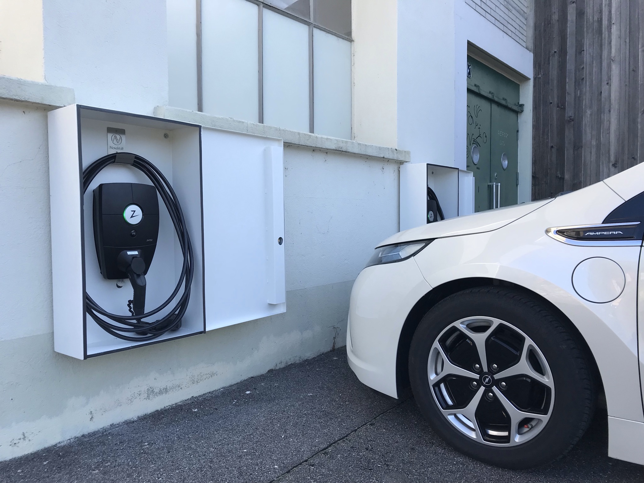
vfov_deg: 49.7
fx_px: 521
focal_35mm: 28
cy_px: 242
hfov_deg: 63.4
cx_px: 322
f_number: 1.8
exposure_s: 1/460
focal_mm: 3.99
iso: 20
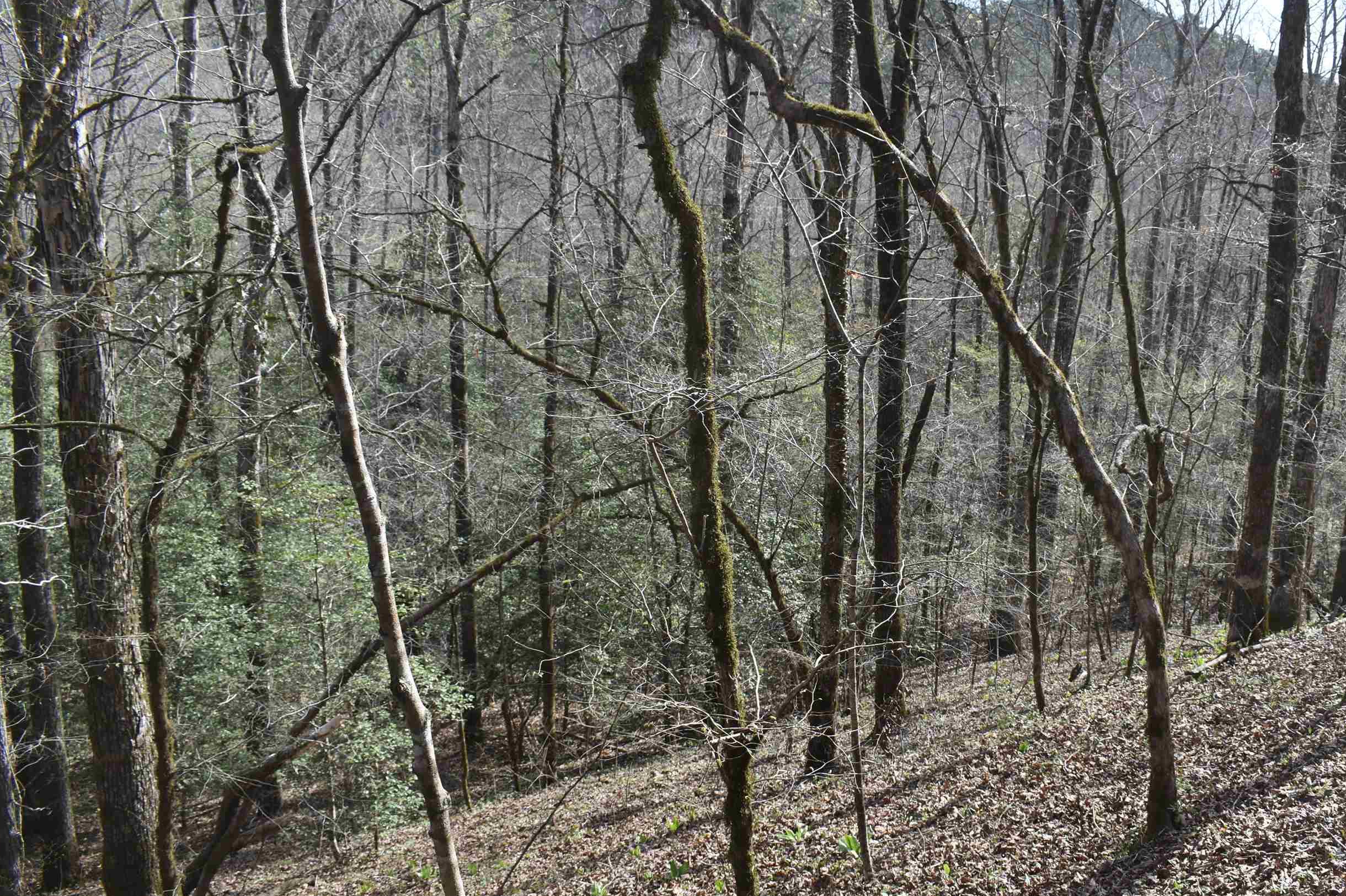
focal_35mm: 34
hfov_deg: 55.2
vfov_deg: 38.9
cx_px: 838
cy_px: 481
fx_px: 1271
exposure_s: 1/250
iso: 200
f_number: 7.1
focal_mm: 18
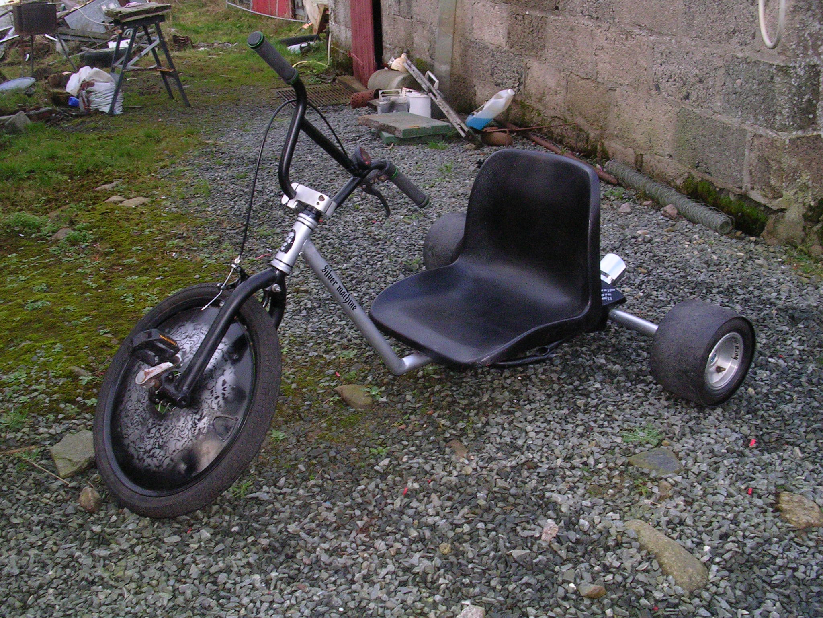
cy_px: 309
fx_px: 903
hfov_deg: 49.0
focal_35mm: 38
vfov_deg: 37.7
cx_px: 412
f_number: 5.6
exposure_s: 1/60.1
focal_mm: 5.8
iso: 192
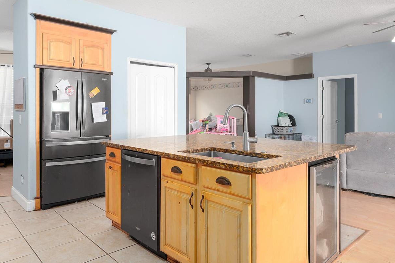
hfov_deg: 73.7
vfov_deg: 53.1
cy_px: 126
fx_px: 263
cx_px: 199
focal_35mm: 24
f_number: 7.1
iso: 400
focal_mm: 12
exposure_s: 1/60
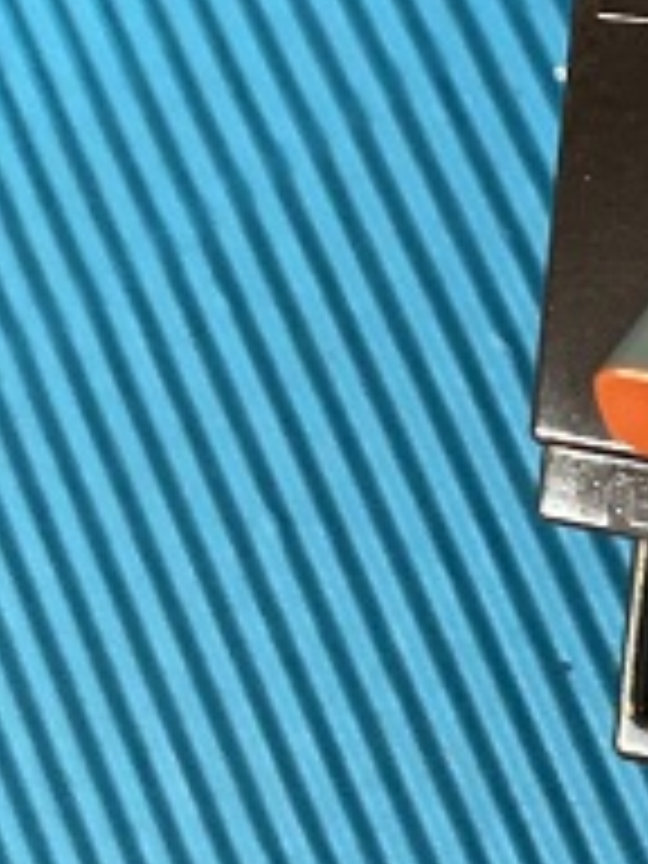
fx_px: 2721
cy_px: 133
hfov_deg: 13.1
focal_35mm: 109
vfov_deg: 17.8
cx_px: 880
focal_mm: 4.25
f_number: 1.8
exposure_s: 1/42
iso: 400
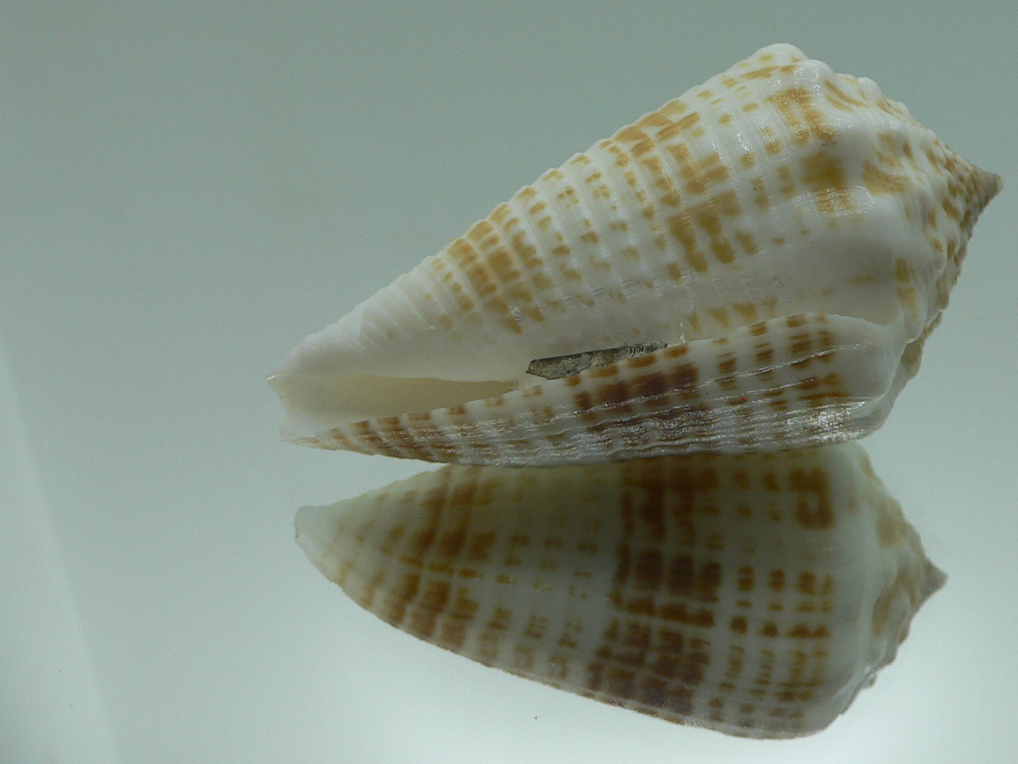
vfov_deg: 30.8
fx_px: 1382
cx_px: 666
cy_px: 298
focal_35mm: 47
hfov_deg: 40.0
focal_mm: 4.6
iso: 80
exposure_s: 1/100
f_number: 2.8
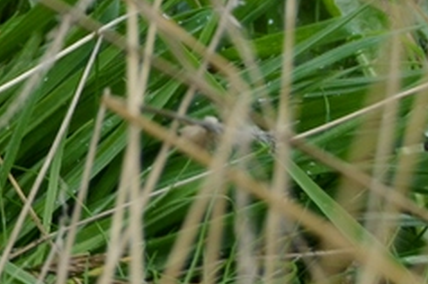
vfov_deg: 5.9
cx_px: -554
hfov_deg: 8.5
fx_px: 2676
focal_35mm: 225
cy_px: -261
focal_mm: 31
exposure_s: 1/200
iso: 200
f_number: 7.1
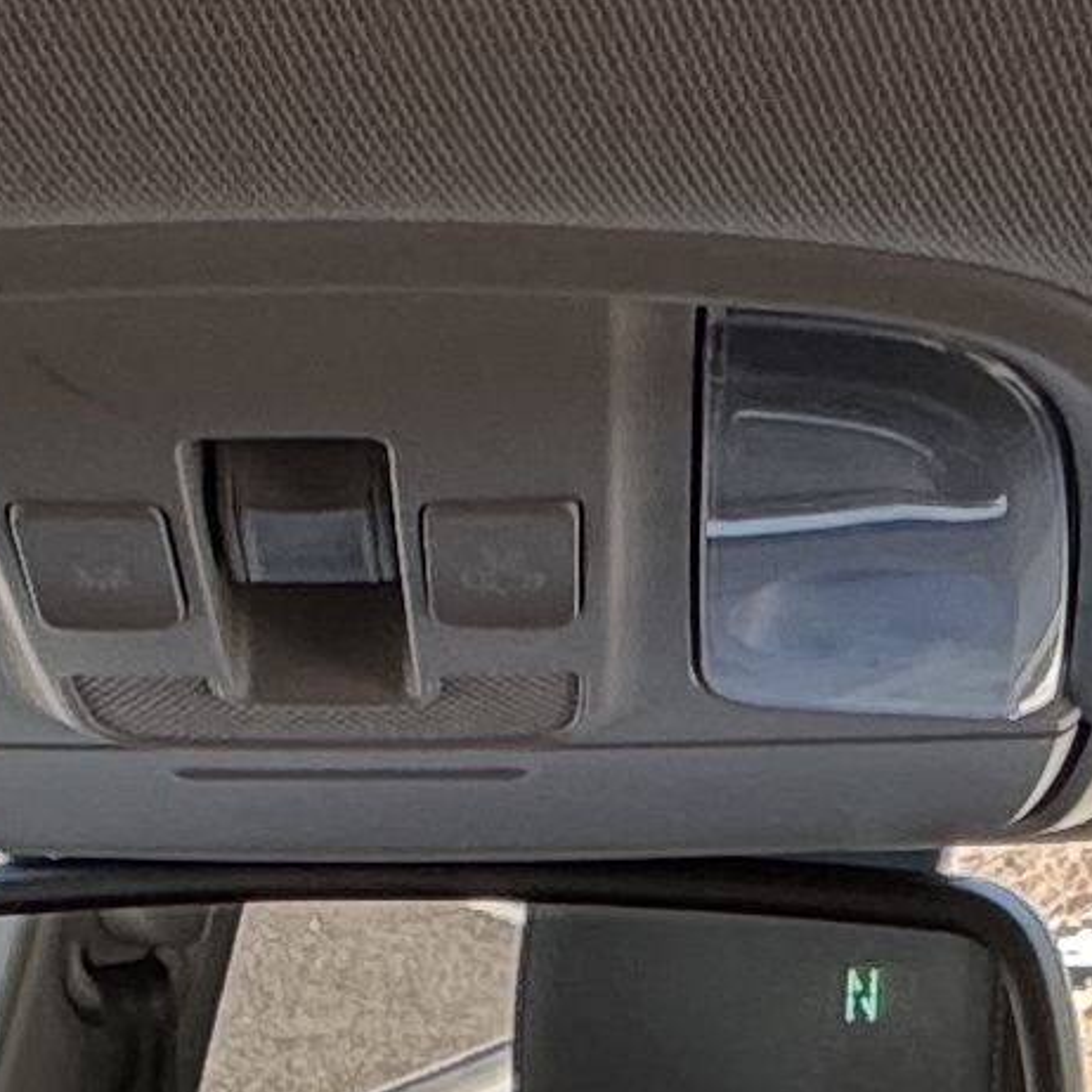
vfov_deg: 11.1
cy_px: 3172
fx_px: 3855
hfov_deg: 16.1
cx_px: 307
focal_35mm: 108
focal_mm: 2.22
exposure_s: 1/99
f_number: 2.2
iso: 50
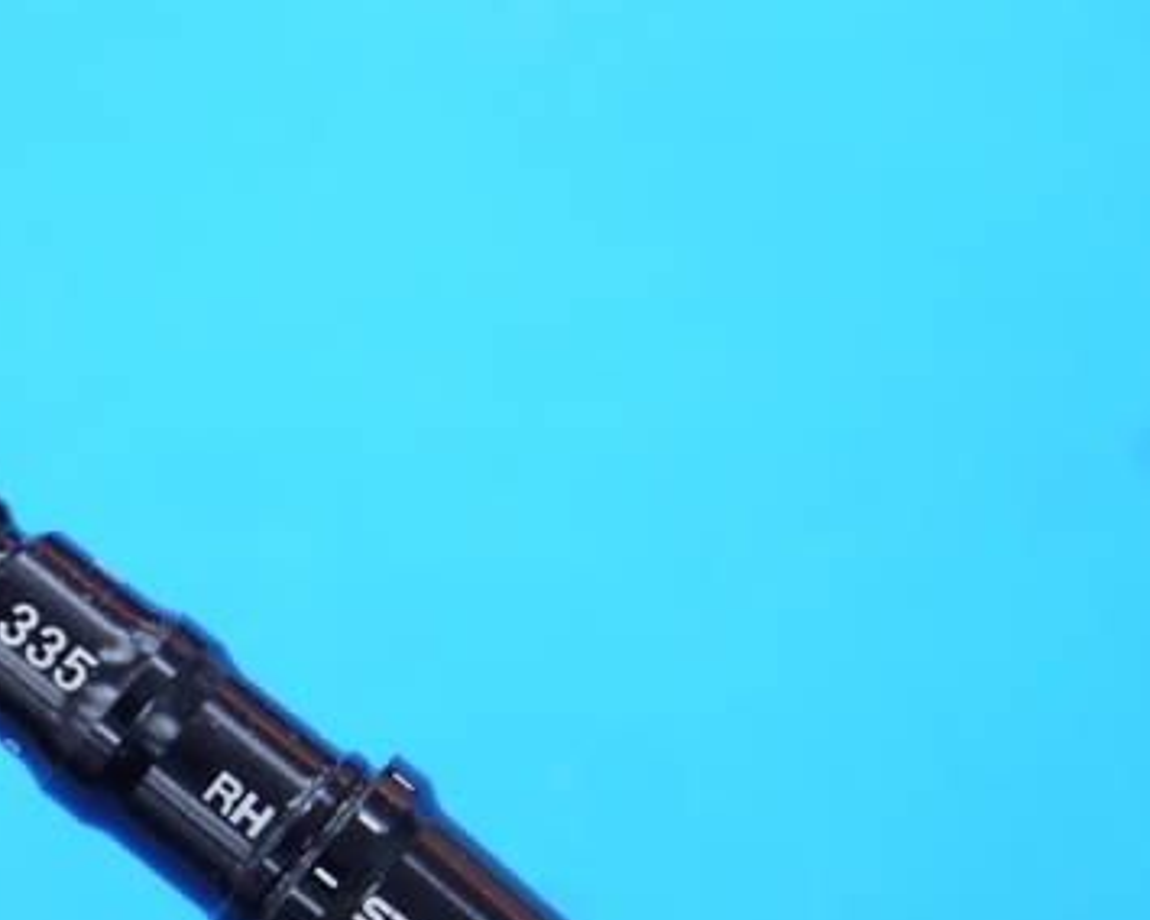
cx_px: 311
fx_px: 5037
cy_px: 713
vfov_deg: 10.4
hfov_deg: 13.0
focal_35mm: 148
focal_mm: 42
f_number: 5.6
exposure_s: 1/80
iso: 640
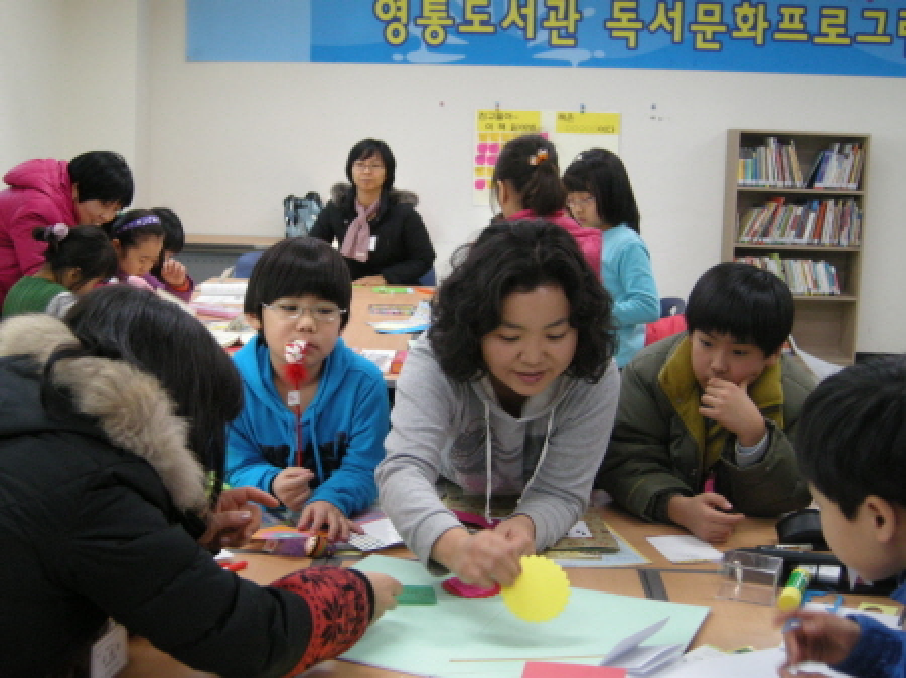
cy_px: 339
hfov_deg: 40.5
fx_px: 1229
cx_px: 453
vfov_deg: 30.9
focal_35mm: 47
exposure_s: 1/60
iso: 265
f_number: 3.1
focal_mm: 10.1
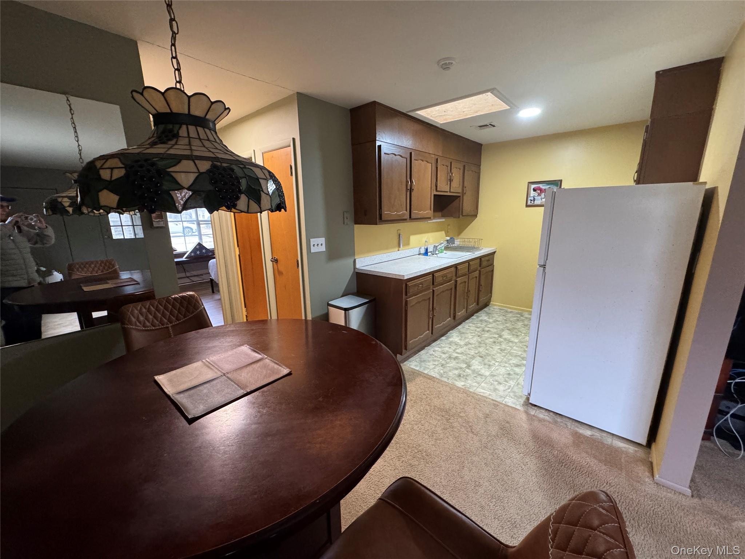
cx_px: 372
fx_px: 301
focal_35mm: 14
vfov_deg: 85.7
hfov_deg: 102.1
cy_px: 280
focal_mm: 2.22
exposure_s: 1/60
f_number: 2.2
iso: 640
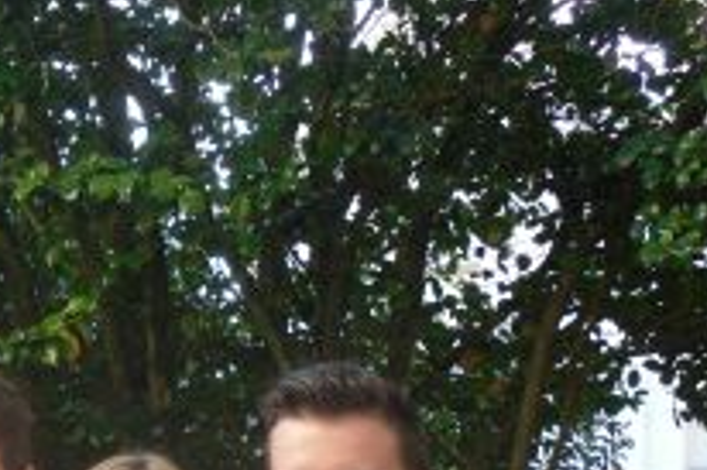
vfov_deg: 11.7
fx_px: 2217
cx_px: -161
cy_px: 652
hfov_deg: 17.2
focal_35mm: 113
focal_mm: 6.3
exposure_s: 1/51
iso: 100
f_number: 3
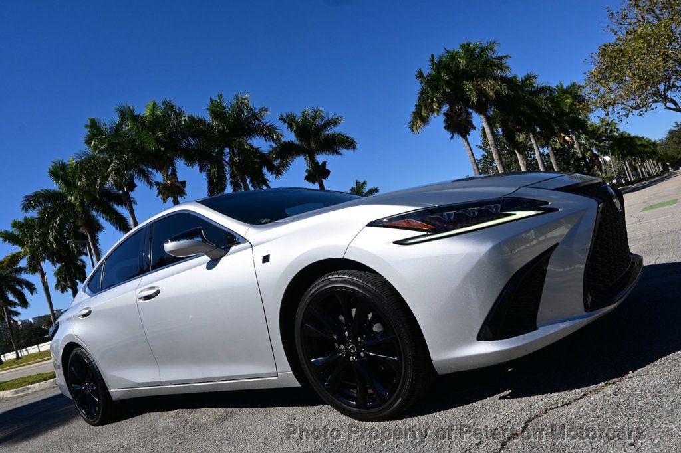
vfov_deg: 53.1
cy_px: 226
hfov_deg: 73.8
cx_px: 340
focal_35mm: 24
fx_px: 454
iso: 100
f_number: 9
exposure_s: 1/320
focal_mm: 16
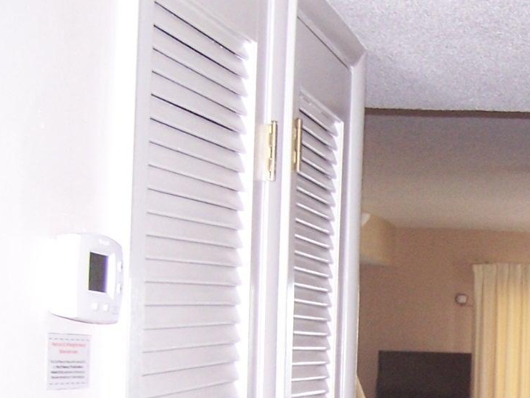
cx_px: 648
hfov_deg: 17.8
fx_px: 1608
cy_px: 422
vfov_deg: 13.8
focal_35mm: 105
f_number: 2.8
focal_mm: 6.3
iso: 140
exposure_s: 1/60
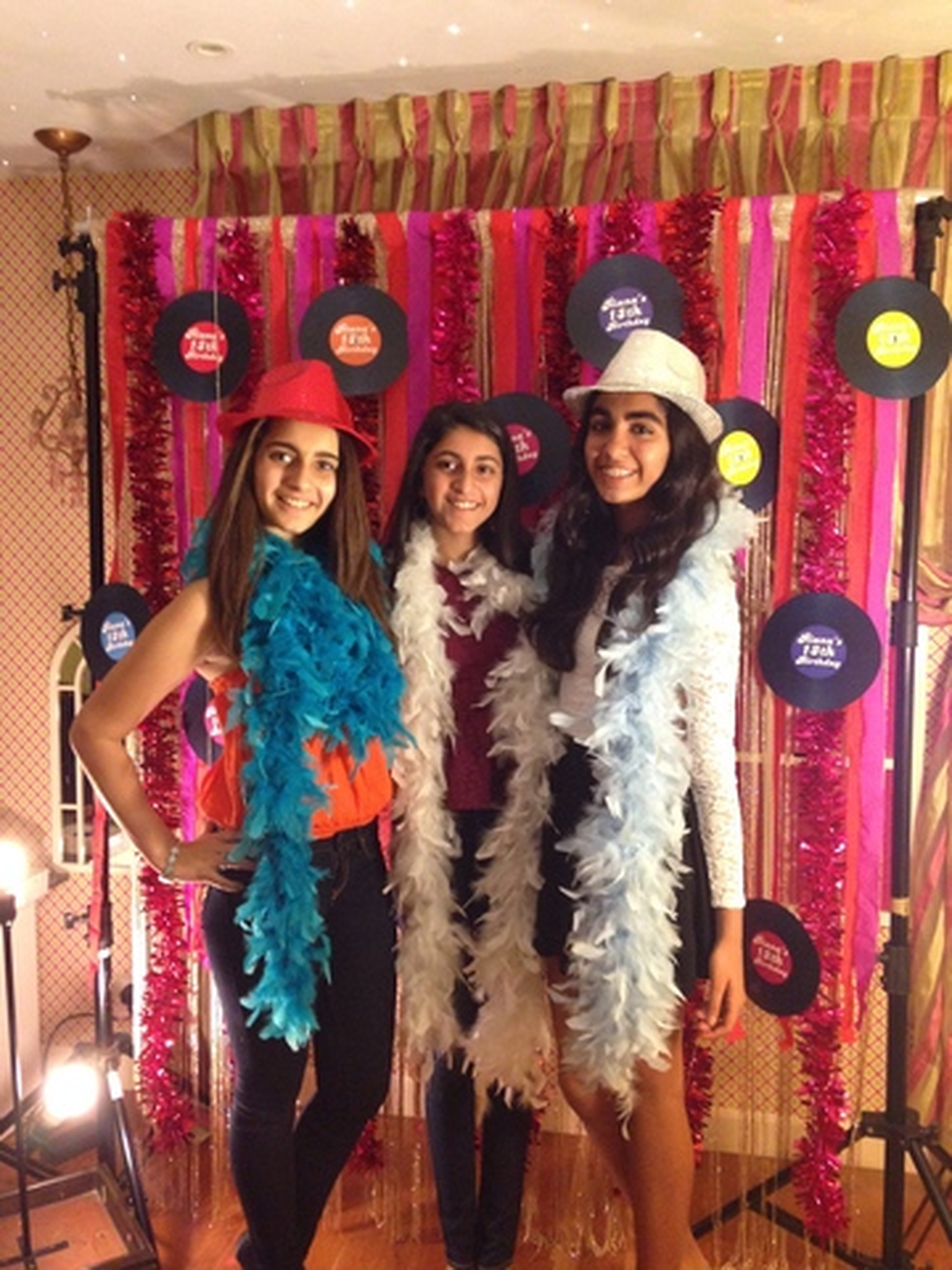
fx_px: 1210
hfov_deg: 42.9
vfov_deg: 55.4
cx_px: 476
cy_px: 635
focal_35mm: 33
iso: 320
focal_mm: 4.12
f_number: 2.4
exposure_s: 1/20
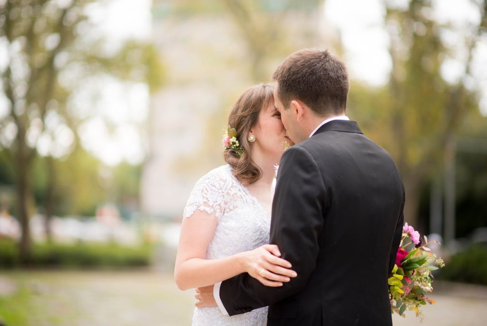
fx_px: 1150
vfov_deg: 16.1
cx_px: 244
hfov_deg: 23.9
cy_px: 163
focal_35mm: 85
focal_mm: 85
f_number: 1.4
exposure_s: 1/1250
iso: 160
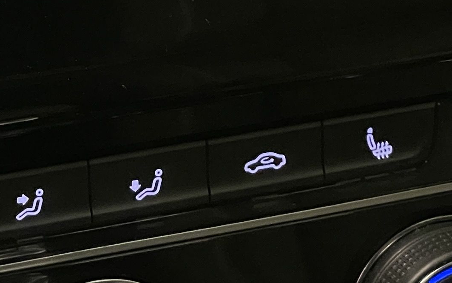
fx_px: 2575
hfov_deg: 10.0
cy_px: -54
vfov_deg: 6.2
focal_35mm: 209
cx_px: 51
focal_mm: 6
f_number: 2
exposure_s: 1/50
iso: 640
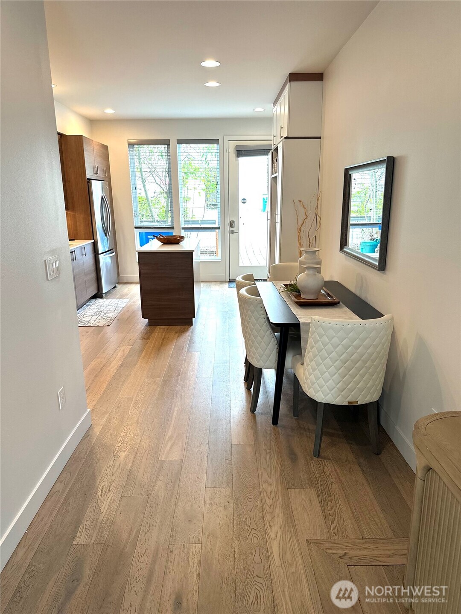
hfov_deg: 56.8
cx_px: 230
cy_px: 307
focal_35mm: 24
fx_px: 426
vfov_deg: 71.6
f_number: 1.78
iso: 125
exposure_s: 1/120
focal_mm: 6.86
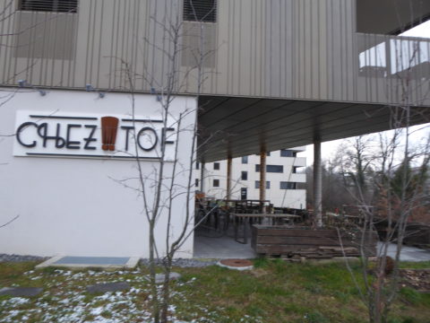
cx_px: 215
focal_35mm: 25
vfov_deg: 54.9
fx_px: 311
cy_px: 162
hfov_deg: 69.4
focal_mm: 4.3
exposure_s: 1/60
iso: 100
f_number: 3.3
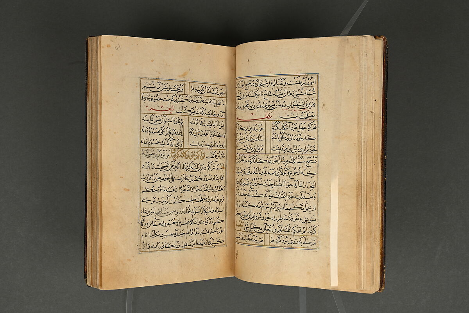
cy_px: 156
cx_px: 234
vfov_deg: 23.8
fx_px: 743
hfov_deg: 35.1
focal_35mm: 57
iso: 250
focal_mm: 57
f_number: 13
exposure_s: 1/30
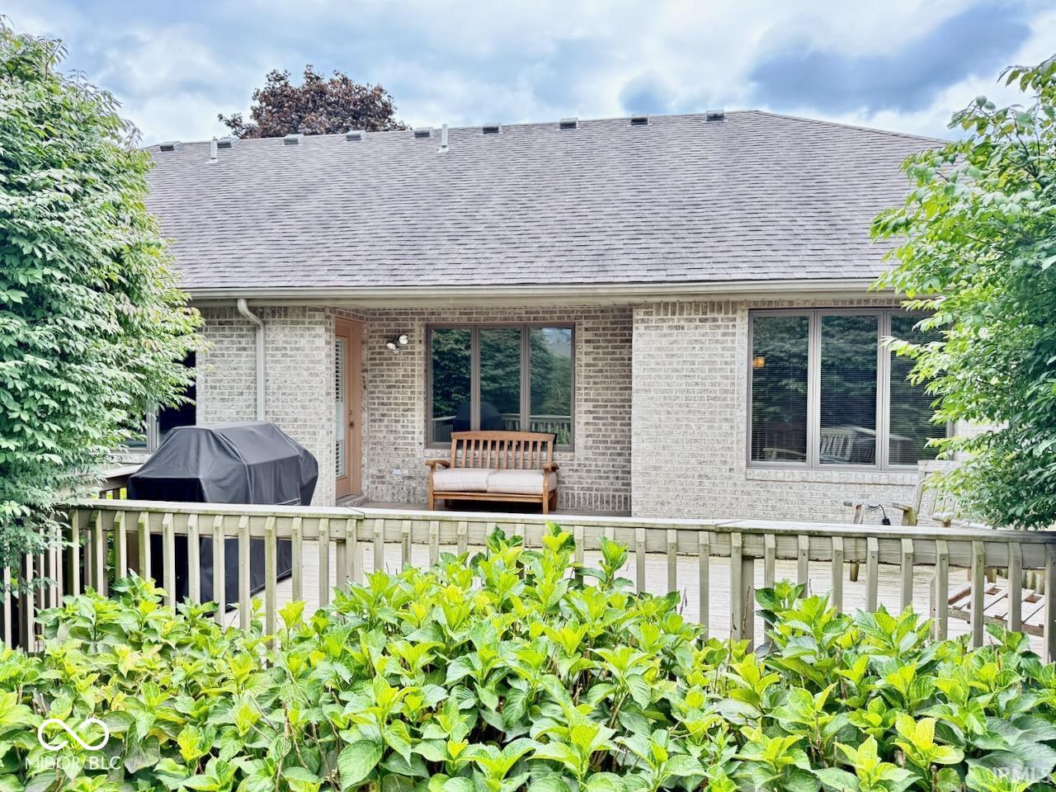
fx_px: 732
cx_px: 528
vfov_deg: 56.8
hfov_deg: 71.6
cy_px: 396
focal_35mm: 24
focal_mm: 6.76
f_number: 1.78
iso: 100
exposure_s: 1/473
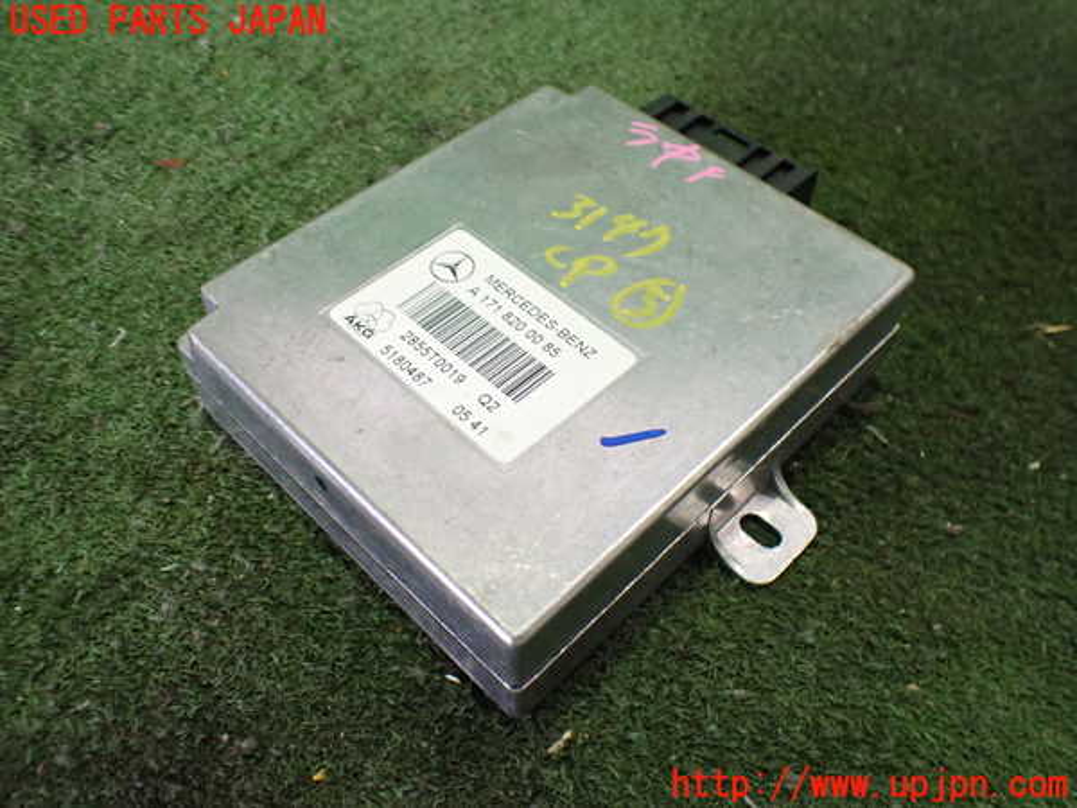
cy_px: 404
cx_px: 538
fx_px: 933
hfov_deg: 60.0
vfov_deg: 46.8
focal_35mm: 30
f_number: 2.3
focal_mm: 5.4
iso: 800
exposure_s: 1/100
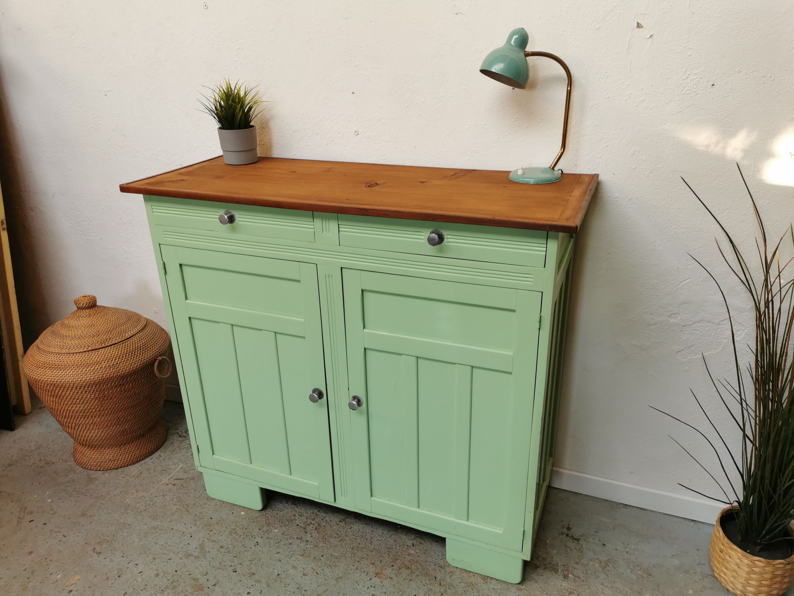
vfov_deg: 51.4
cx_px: 397
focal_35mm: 27
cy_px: 298
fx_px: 619
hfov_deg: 65.3
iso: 125
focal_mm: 5.58
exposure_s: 1/100
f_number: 1.8
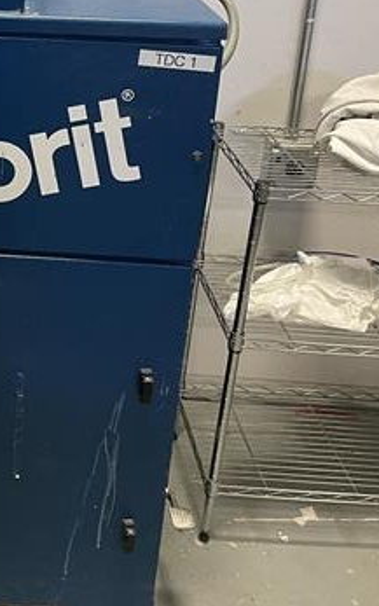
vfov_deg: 36.5
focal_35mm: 53
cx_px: -37
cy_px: 100
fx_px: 876
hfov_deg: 23.0
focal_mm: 4.2
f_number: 1.6
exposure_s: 1/60
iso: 200
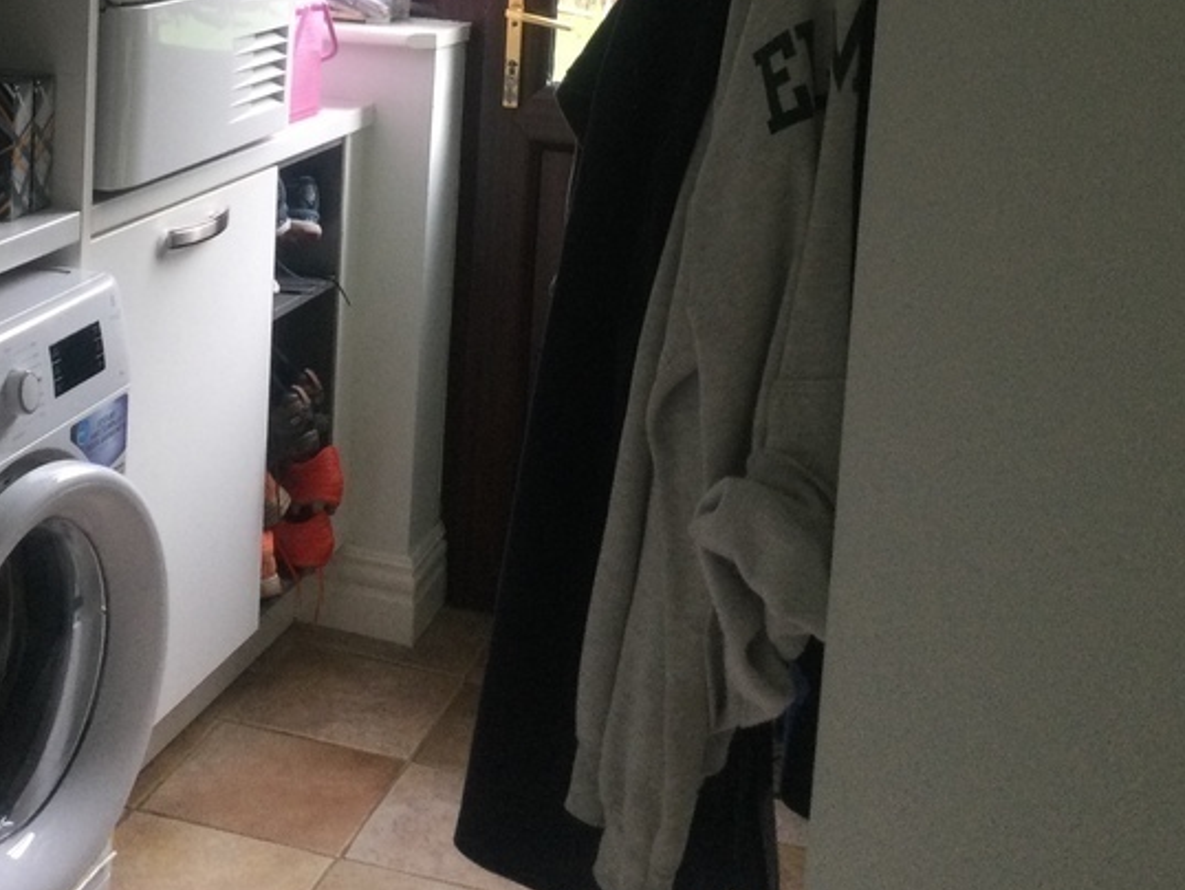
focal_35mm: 59
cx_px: 344
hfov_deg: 32.3
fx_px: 2021
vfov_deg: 24.1
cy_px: 73
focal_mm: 3.3
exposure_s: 1/33
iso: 125
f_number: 2.4
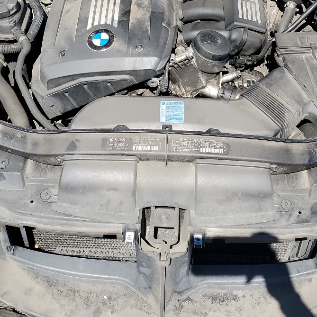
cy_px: 41
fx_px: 570
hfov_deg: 31.1
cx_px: 145
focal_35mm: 55
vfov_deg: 30.0
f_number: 1.5
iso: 50
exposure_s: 1/1667
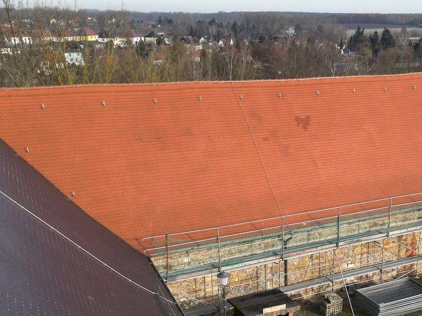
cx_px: 317
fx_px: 597
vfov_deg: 28.6
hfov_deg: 37.9
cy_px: 277
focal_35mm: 49
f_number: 1.7
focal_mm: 6.72
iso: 100
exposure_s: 1/60
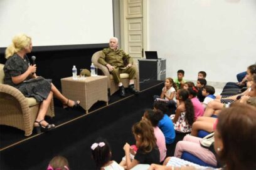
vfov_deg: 42.3
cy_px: 85
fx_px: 220
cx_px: 128
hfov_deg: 60.3
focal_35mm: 31
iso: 2500
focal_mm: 31
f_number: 4
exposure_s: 1/160
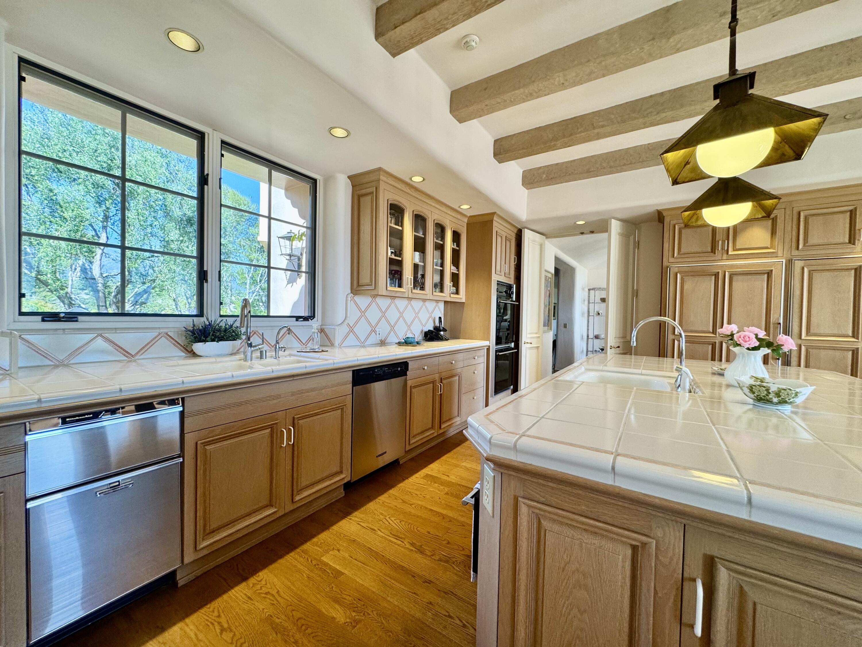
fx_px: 349
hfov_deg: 102.1
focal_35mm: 14
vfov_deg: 85.7
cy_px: 324
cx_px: 431
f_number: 2.2
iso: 100
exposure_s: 1/120
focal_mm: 2.22
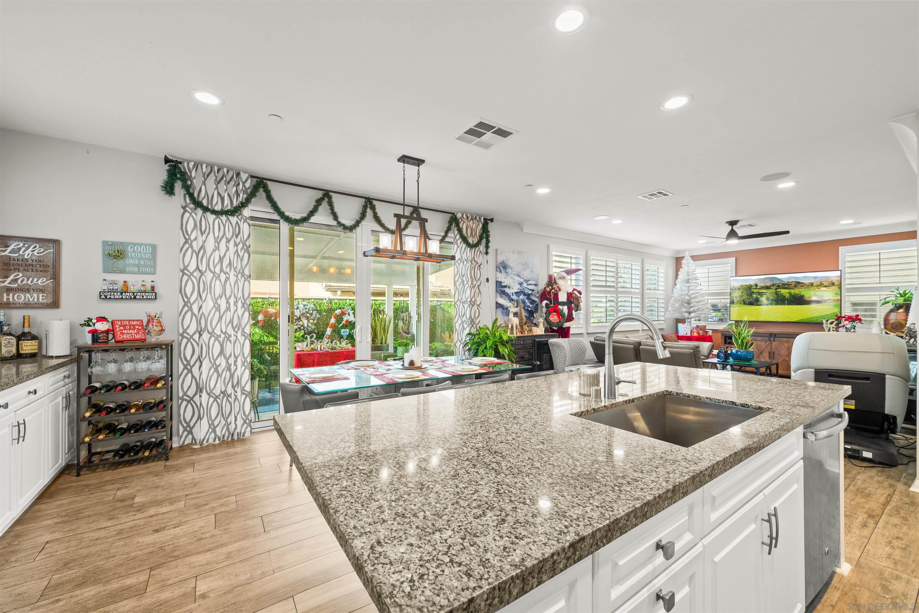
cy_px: 306
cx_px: 460
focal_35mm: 14
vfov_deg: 81.2
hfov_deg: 104.3
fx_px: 357
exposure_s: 1/8
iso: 400
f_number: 8
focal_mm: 14
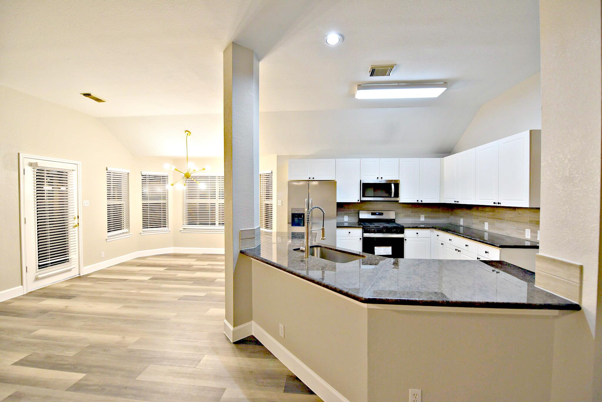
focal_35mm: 14
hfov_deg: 104.2
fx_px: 234
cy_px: 201
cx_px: 301
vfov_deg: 81.3
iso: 720
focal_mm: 14
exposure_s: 1/60
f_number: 4
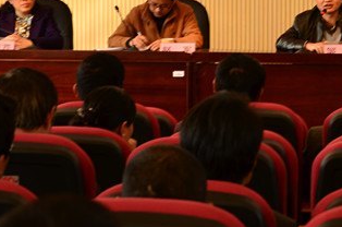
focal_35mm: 191
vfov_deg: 7.1
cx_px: 335
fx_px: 1811
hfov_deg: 10.7
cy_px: -22
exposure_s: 1/20
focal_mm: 50
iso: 100
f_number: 5
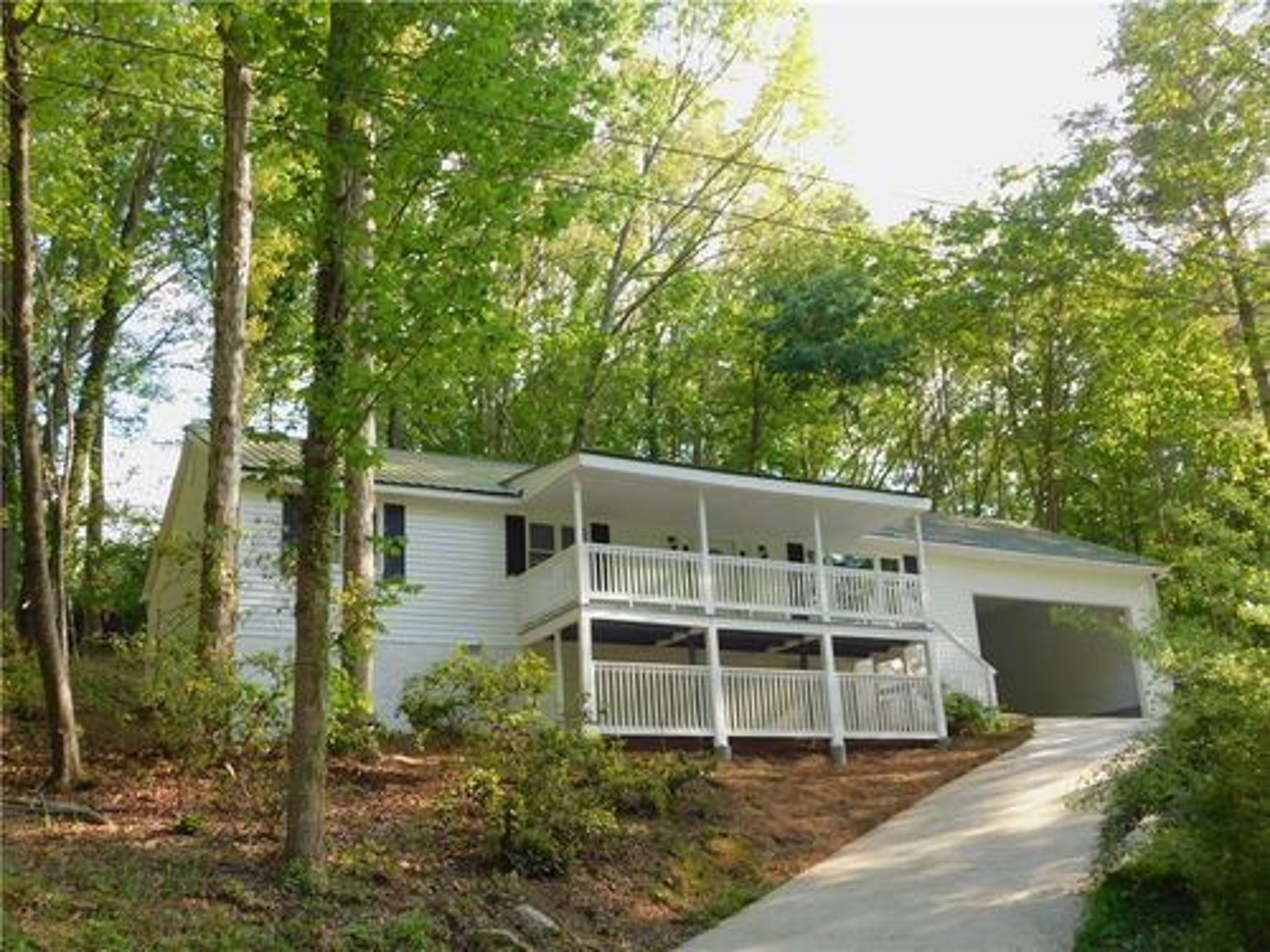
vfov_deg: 39.7
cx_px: 635
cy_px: 476
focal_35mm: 36
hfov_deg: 51.4
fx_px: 1321
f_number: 3.5
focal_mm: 6.3
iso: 125
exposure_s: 1/125
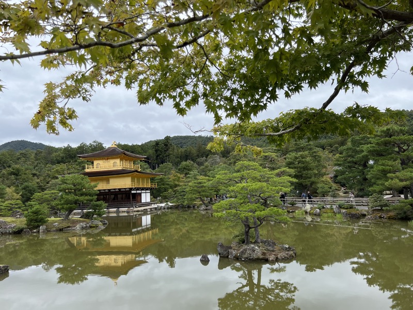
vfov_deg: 53.1
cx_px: 206
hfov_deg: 67.3
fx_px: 310
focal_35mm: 26
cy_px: 155
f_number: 1.5
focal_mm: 5.7
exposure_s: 1/1412
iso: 50
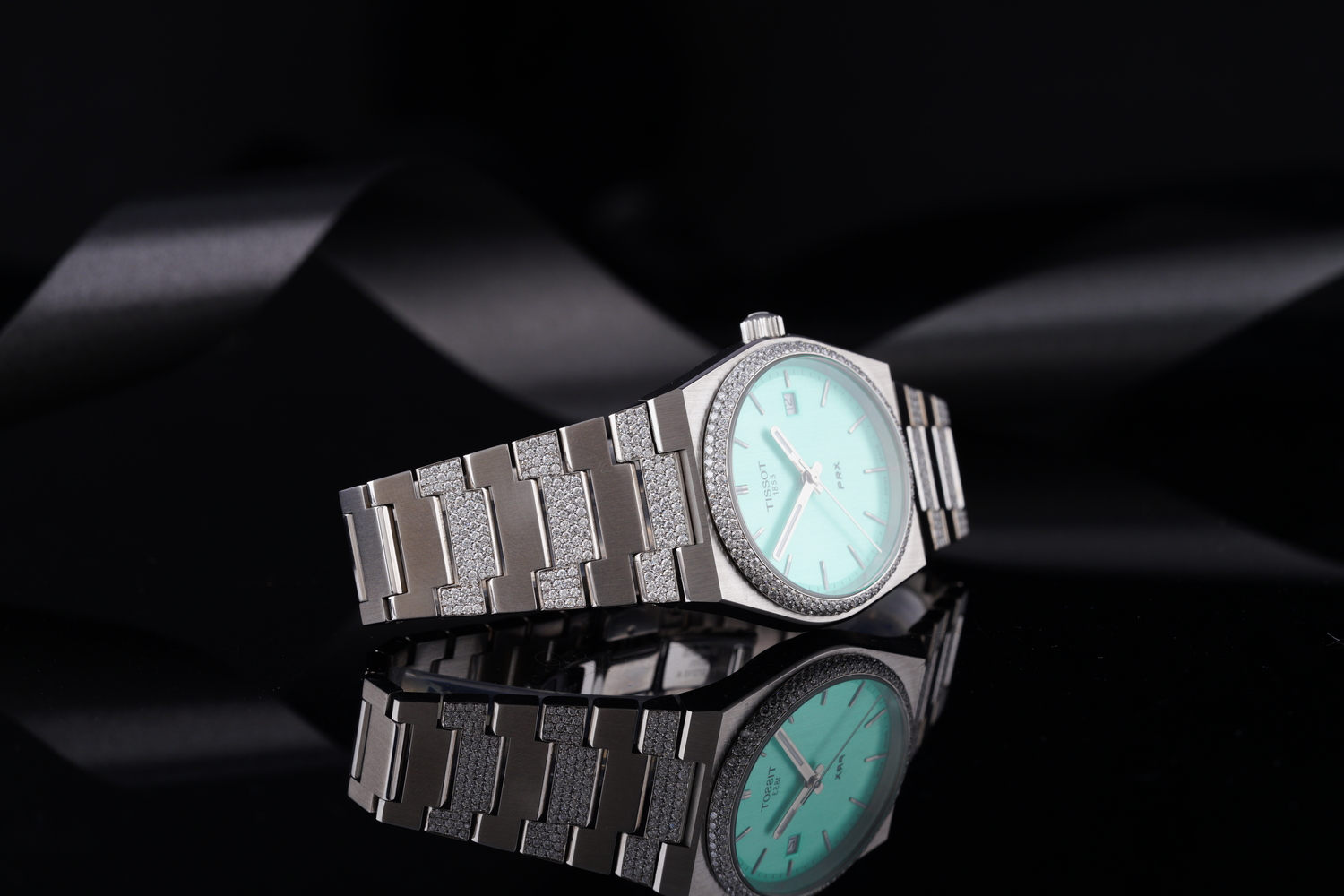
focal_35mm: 90
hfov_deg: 22.6
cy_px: 448
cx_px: 672
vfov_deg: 15.2
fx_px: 3360
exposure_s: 1/125
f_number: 11
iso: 200
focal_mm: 90
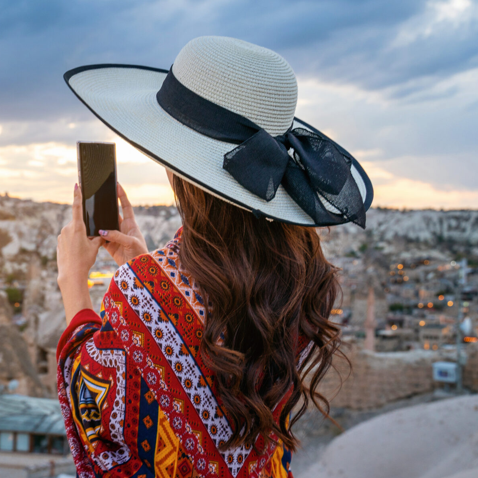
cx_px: 72
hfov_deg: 32.2
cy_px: 258
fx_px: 797
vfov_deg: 33.4
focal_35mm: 51
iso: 200
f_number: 5
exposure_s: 1/20
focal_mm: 28
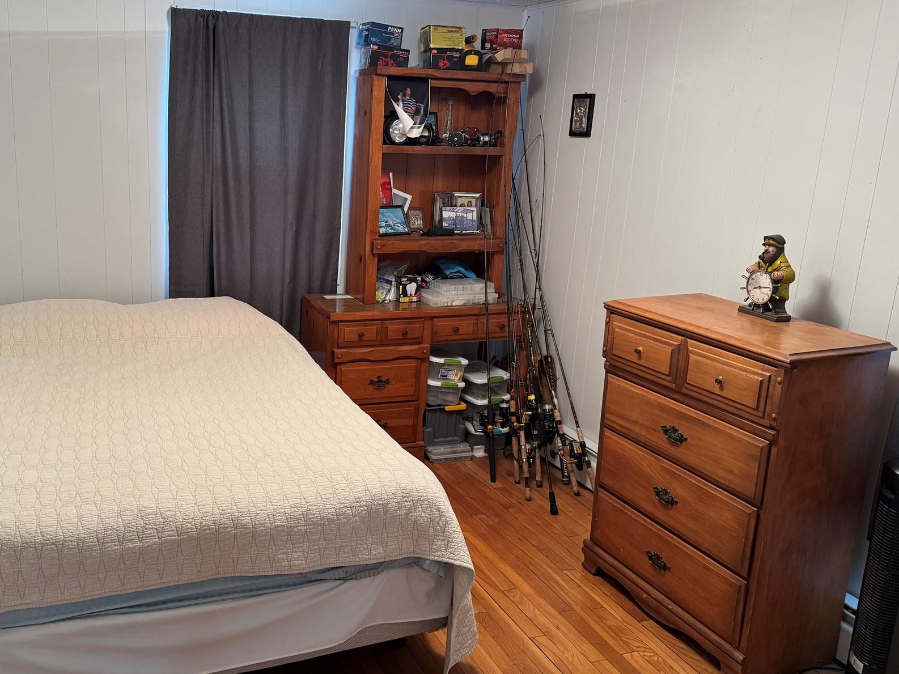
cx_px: 324
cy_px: 321
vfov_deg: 45.4
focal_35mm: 31
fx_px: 805
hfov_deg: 57.5
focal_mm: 6.76
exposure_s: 1/60
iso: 320
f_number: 1.78
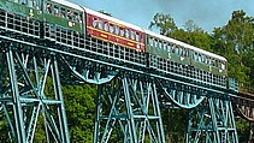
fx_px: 1193
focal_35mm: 177
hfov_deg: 12.0
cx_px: -24
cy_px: -25
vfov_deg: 6.8
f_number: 3.2
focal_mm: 7.1
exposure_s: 1/320
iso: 100
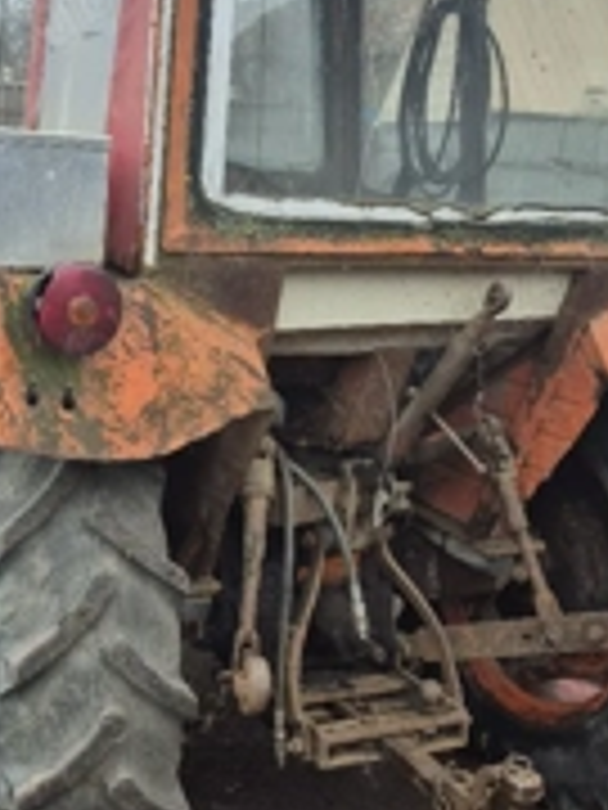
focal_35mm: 51
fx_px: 1194
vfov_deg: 37.5
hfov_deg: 28.5
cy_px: 369
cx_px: 234
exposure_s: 1/204
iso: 25
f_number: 1.8
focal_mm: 5.4
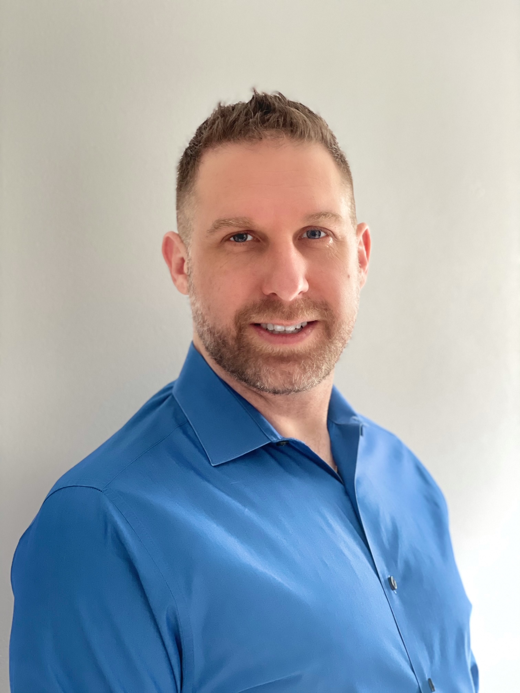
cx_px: 260
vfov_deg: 36.8
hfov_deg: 28.0
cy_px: 346
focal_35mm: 52
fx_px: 1042
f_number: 2
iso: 200
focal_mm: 6
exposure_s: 1/40
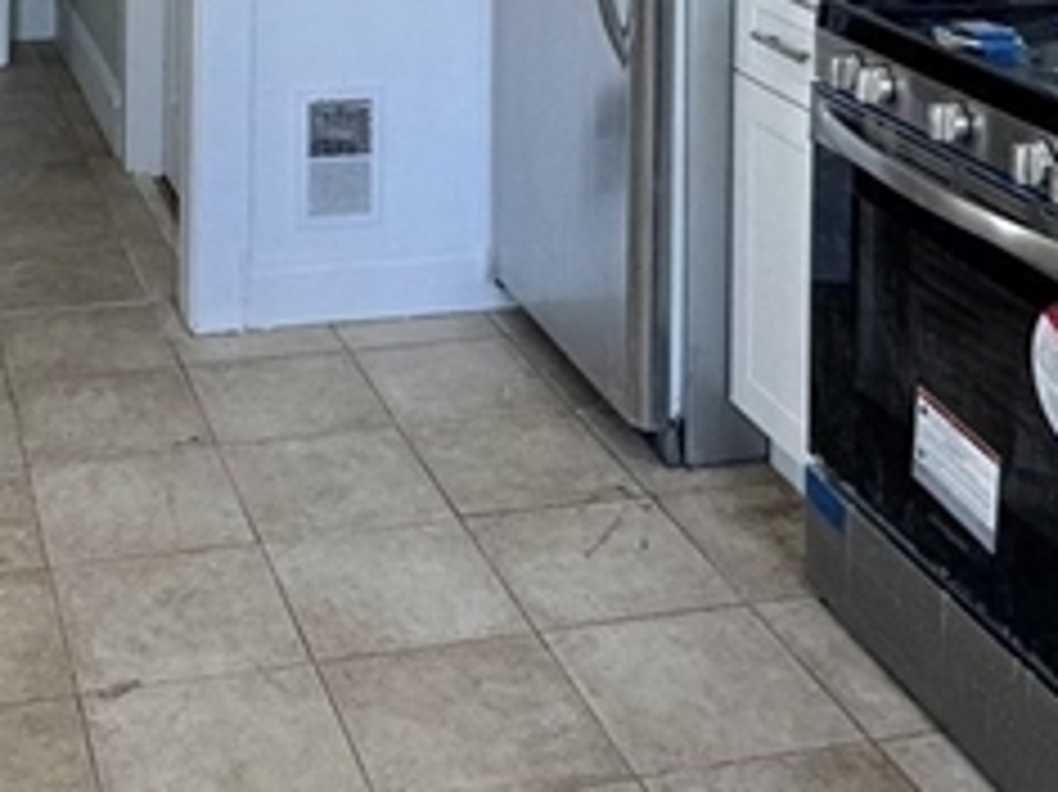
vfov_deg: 20.6
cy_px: -382
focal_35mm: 61
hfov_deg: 31.1
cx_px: 266
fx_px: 1863
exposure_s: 1/120
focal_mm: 2.22
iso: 80
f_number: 2.2
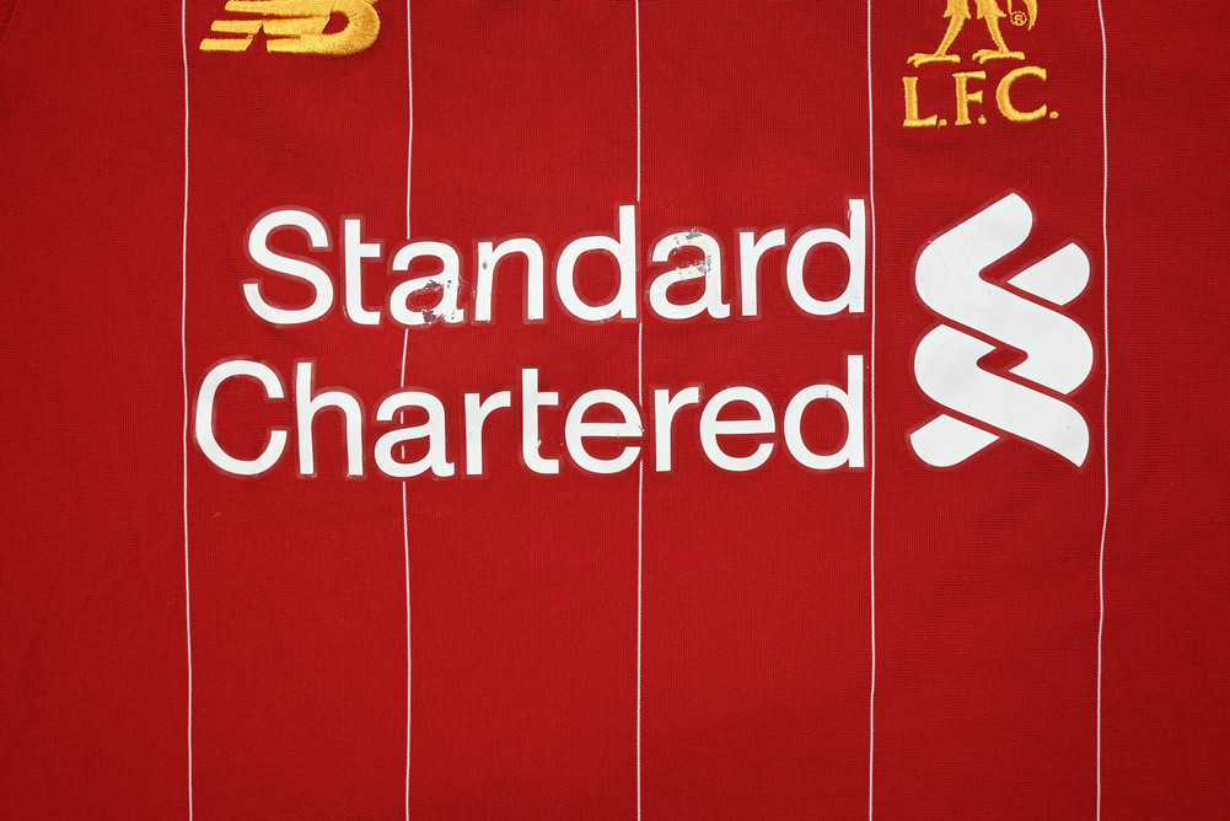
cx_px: 615
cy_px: 410
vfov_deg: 40.0
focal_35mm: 33
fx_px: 1128
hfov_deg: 57.2
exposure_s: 1/100
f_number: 4.8
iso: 200
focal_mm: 33
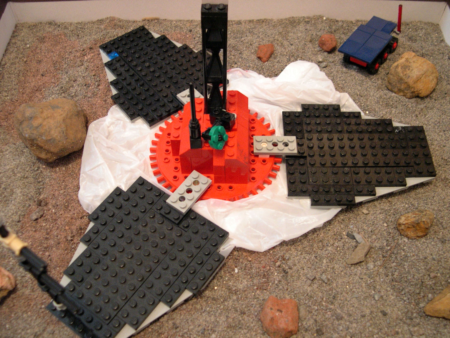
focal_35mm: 38
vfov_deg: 37.7
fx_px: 494
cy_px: 169
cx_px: 225
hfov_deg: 49.0
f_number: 2.8
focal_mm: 8
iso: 400
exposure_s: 1/3.4
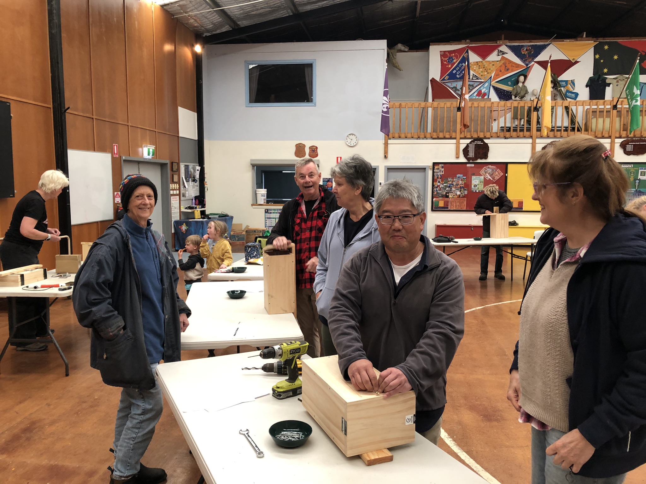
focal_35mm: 28
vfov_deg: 49.7
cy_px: 242
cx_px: 323
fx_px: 523
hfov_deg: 63.4
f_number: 1.8
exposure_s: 1/25
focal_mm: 3.99
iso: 40
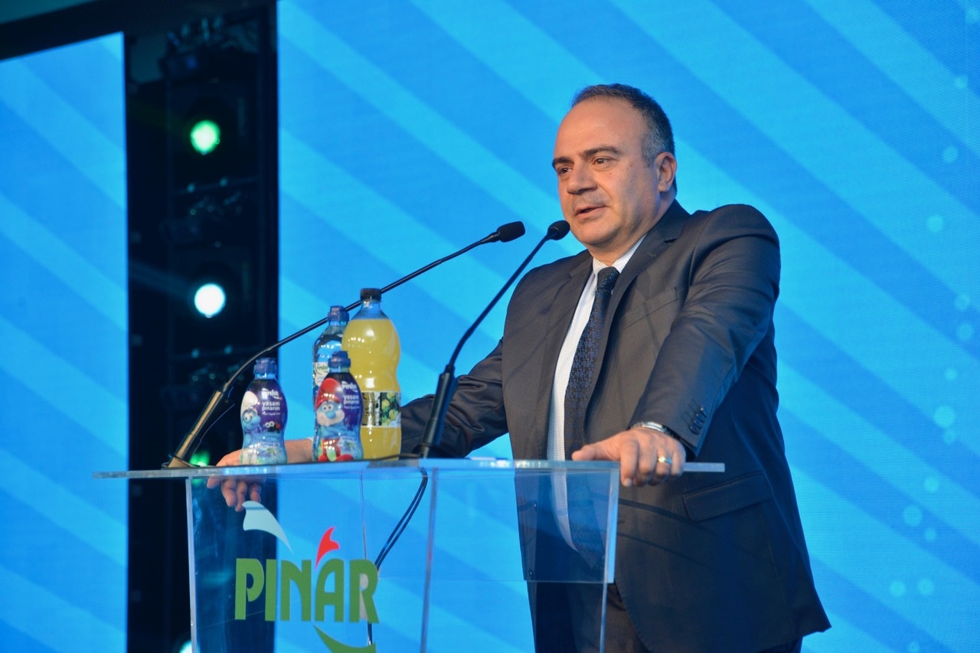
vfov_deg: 12.4
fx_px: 2994
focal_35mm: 110
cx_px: 490
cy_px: 326
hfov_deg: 18.6
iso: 800
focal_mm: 110
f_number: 5.6
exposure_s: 1/125
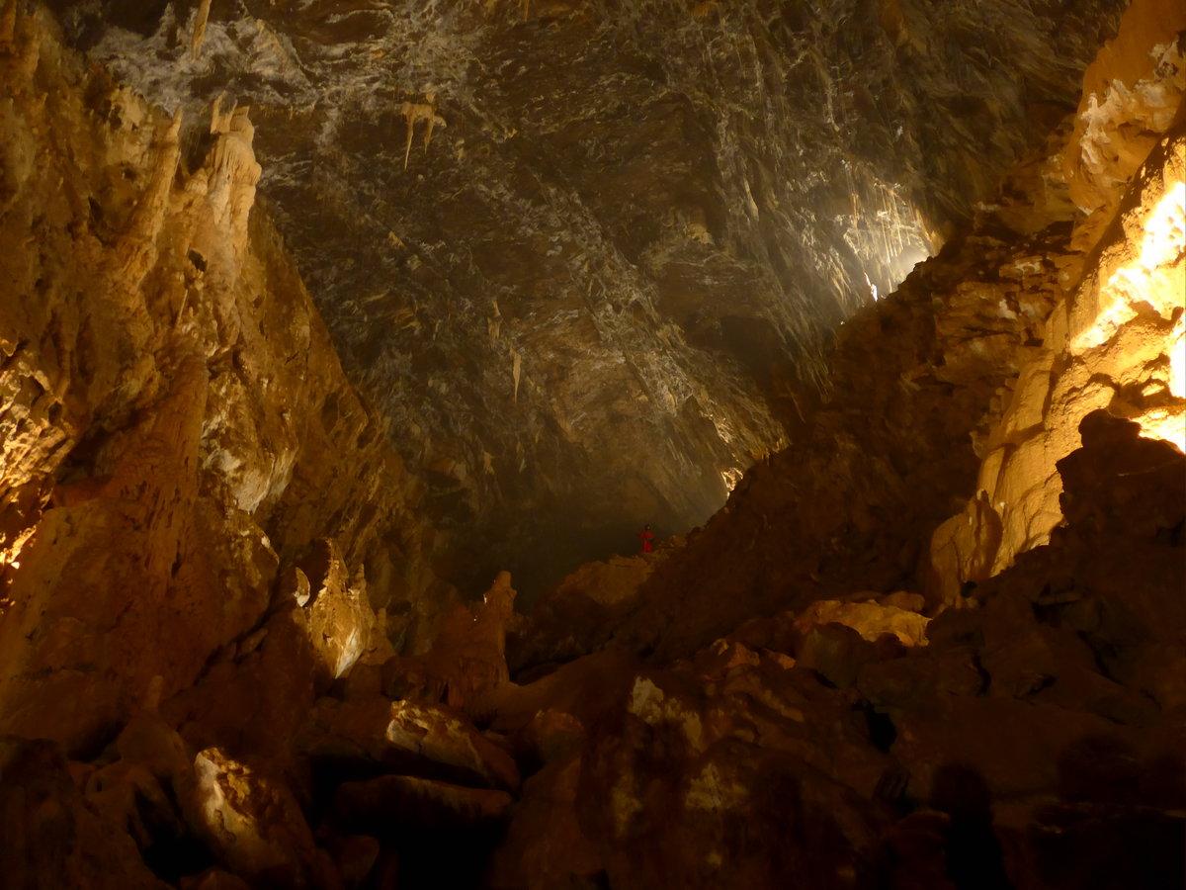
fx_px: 994
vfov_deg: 48.2
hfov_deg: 61.7
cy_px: 445
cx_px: 593
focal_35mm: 29
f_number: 2
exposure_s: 1/8
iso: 640
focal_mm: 6
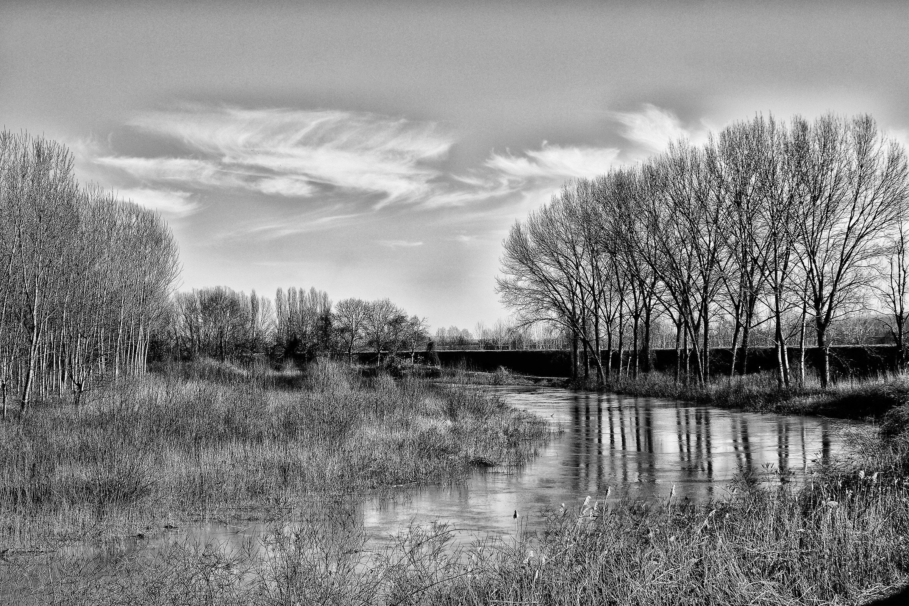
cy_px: 303
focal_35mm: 57
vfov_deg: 23.8
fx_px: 1439
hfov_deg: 35.1
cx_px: 454
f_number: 10
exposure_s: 1/160
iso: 100
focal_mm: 38
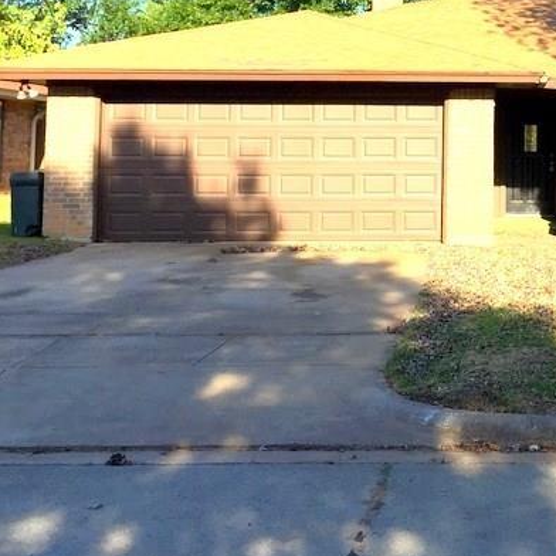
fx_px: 1218
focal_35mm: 67
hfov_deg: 24.6
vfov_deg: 25.2
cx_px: 543
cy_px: 88
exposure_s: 1/1319
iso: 32
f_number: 2.2
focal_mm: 4.15
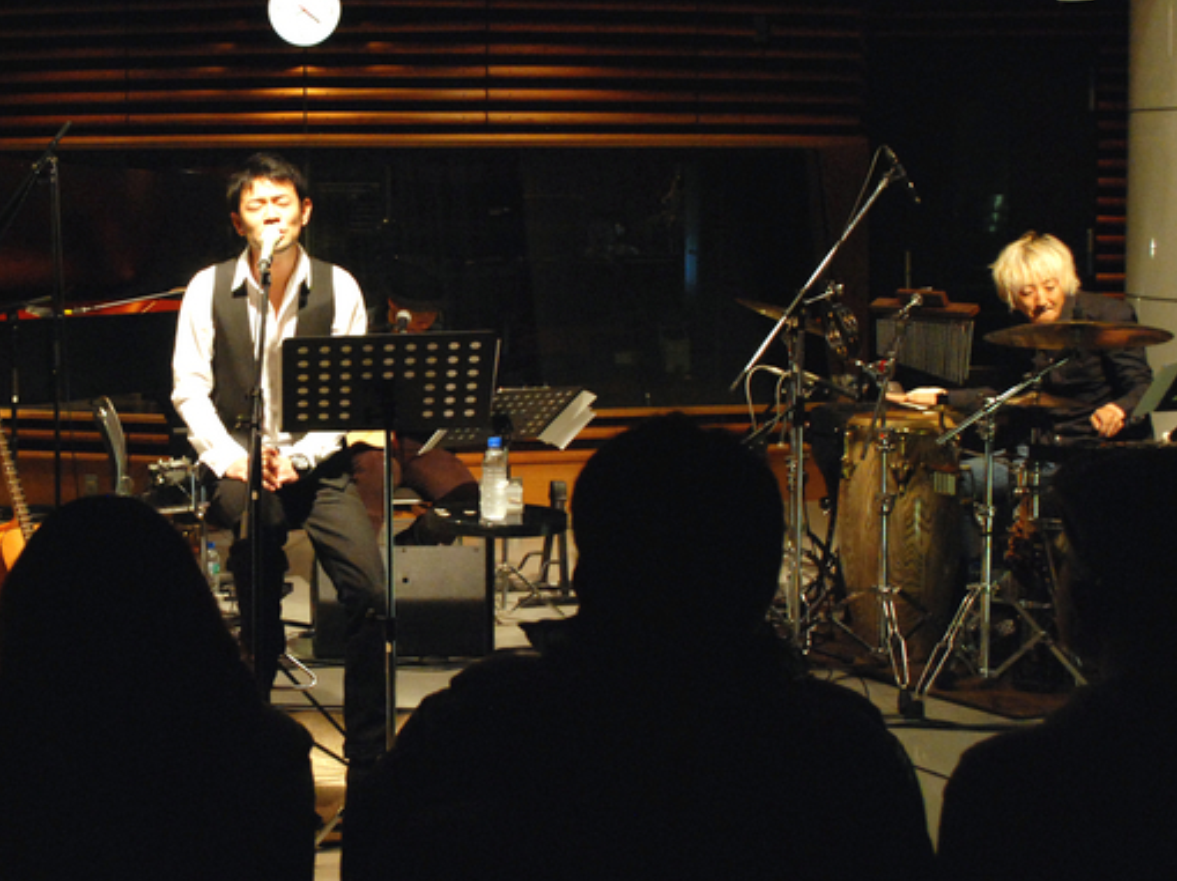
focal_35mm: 70
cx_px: 282
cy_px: 321
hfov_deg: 27.4
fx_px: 2378
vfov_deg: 20.9
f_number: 5.6
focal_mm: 30
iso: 1250
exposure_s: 1/40
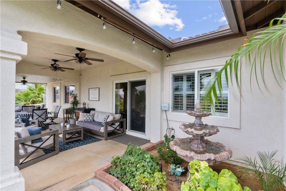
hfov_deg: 93.3
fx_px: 135
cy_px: 96
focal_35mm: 17
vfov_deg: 70.5
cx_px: 143
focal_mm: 17
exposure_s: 1/15
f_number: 22
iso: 100
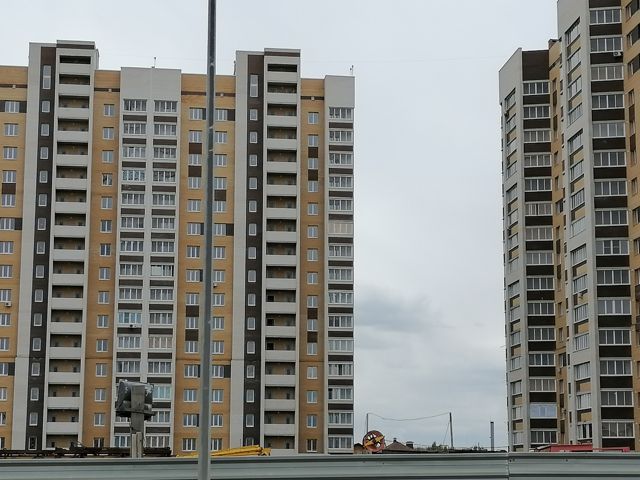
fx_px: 1350
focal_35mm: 73
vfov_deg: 20.2
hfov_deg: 26.7
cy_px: 240
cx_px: 320
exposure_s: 1/1337
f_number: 1.8
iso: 50
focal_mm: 5.4
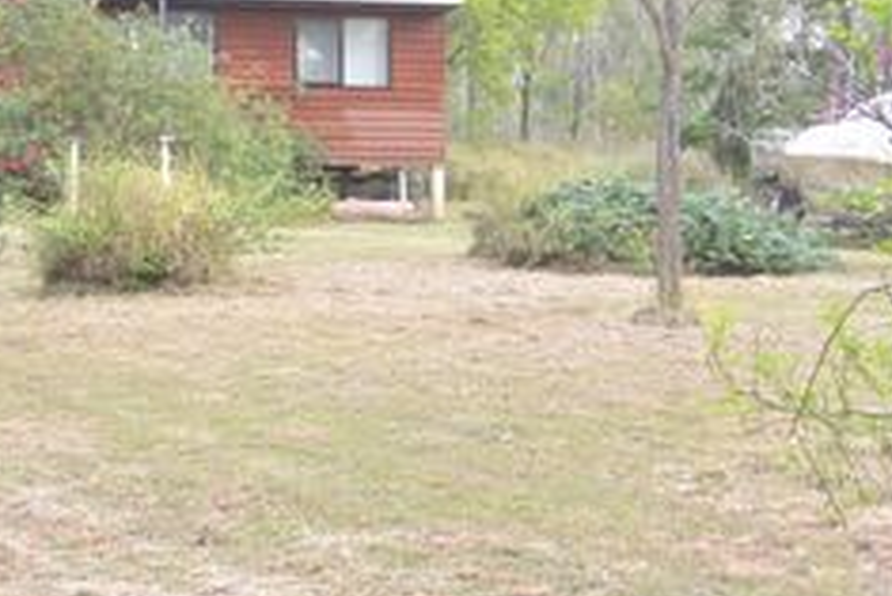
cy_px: 218
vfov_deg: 15.2
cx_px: 129
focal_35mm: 90
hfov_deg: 22.2
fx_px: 2231
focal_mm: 16.9
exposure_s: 1/60
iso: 200
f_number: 4.5
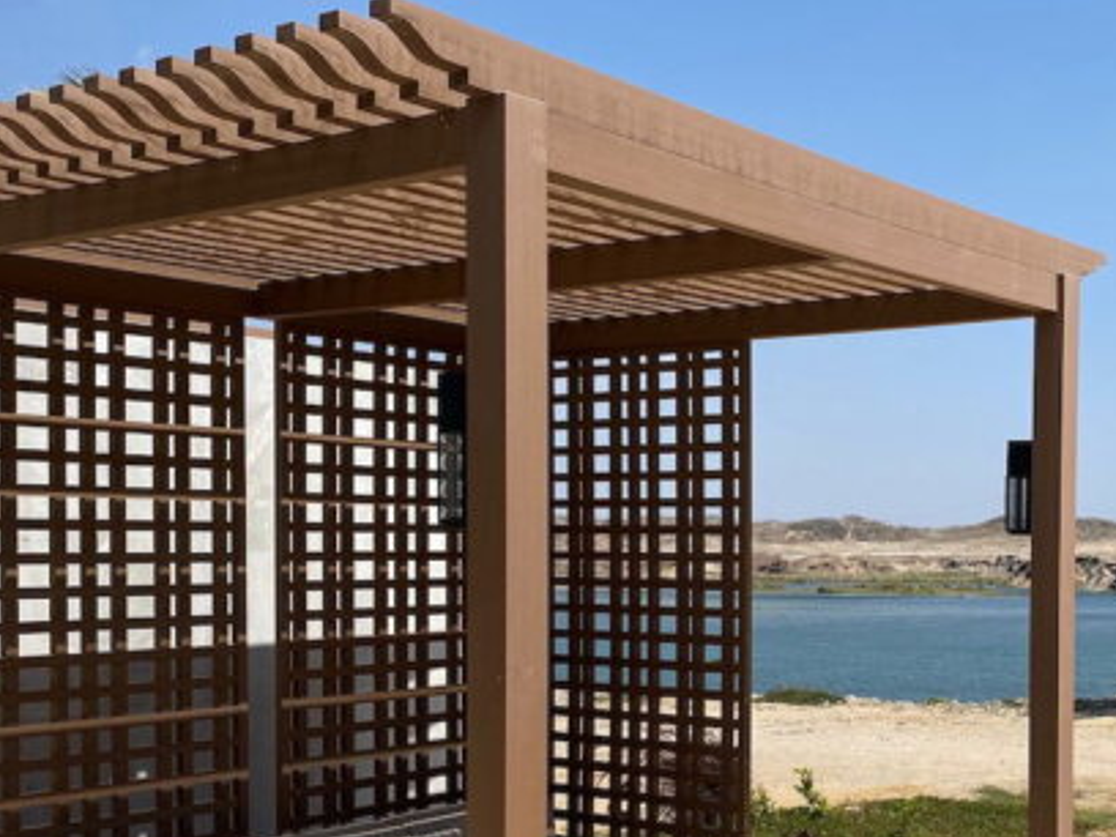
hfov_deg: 37.3
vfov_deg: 29.4
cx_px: 916
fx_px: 1580
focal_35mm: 49
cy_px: 588
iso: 32
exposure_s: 1/4608
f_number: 1.8
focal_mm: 4.25
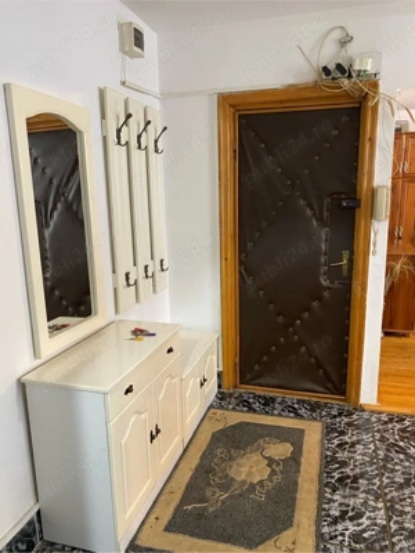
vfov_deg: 67.3
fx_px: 416
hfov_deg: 53.1
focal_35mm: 26
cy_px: 276
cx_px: 208
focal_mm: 4.25
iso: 400
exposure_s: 1/50
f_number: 1.8
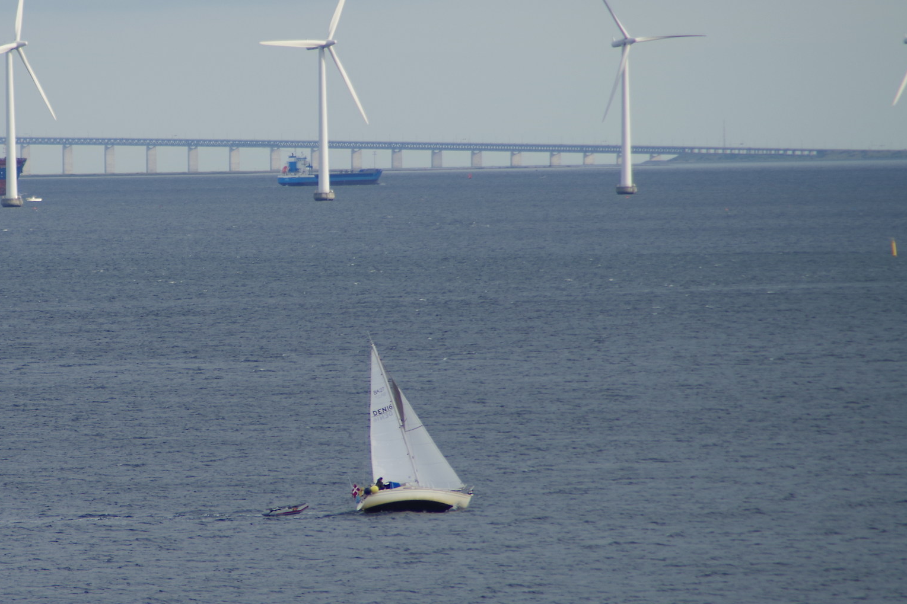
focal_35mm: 471
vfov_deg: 2.9
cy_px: 280
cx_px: 220
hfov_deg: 4.4
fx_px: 11864
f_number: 5.6
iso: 100
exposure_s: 1/200
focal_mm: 200
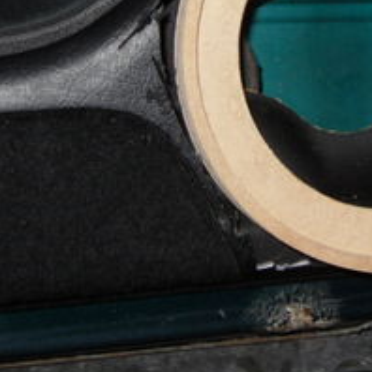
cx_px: 327
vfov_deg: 17.1
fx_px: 1216
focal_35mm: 100
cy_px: 38
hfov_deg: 17.2
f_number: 3.5
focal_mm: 6.3
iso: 80
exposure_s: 1/45
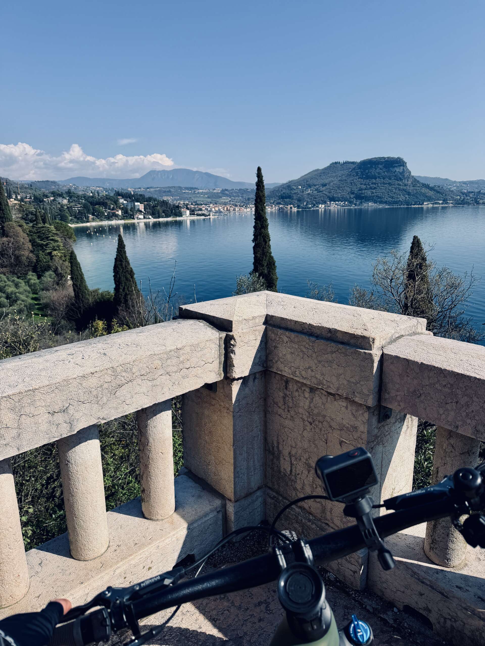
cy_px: 323
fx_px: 448
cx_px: 242
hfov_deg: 56.8
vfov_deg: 71.6
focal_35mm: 24
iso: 80
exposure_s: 1/5714
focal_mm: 6.76
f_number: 1.78
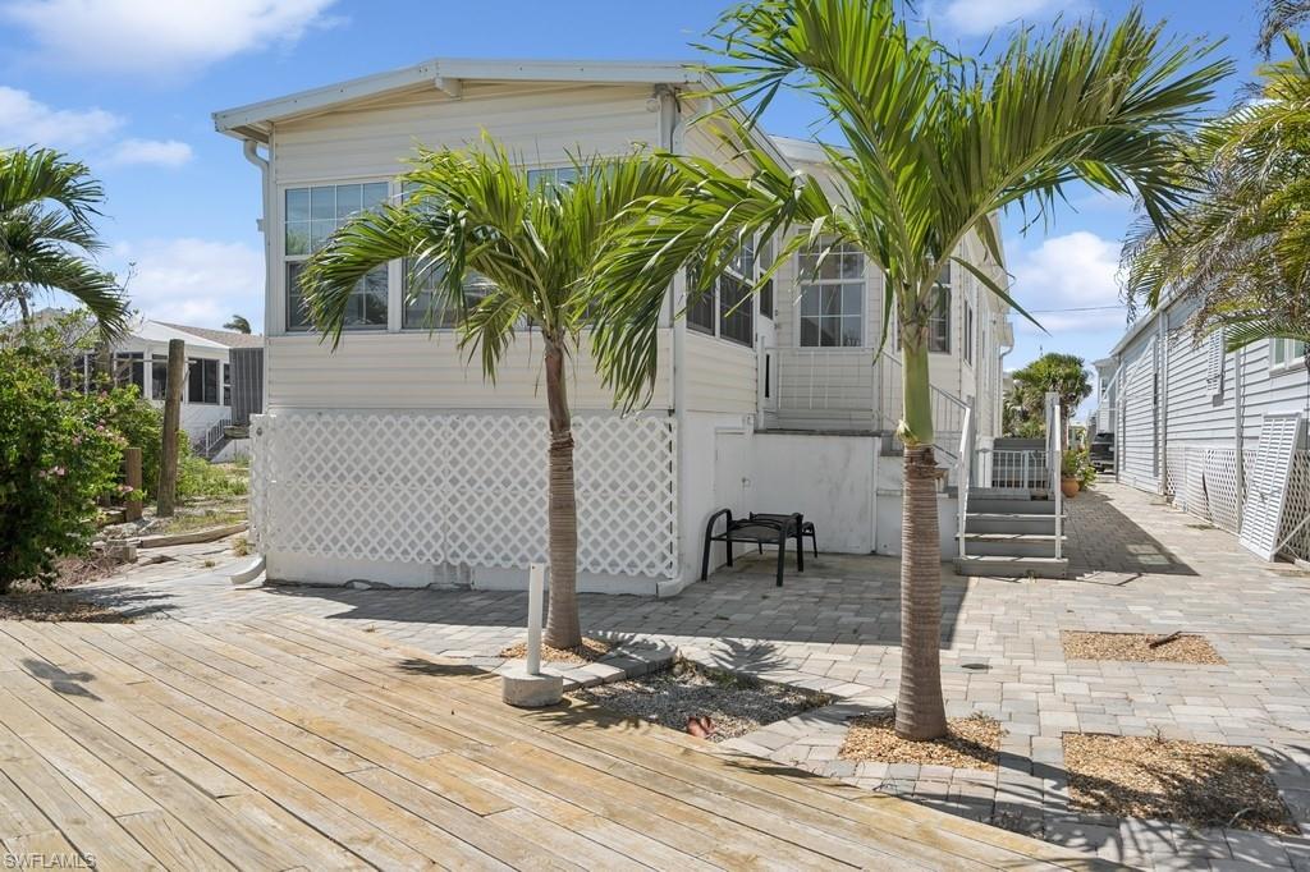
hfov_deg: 65.5
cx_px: 655
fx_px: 1019
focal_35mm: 28
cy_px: 436
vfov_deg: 46.4
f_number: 8
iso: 200
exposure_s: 1/400
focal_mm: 28
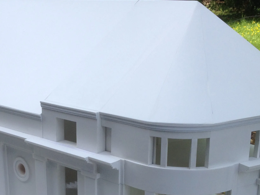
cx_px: 73
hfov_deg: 27.5
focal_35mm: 70
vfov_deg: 20.7
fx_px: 526
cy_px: 164
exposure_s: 1/557
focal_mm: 4.28
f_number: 2.4
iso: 50
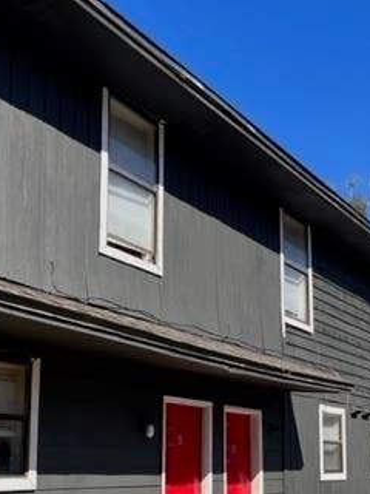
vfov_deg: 36.4
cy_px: 333
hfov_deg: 27.9
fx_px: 741
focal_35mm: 52
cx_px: 131
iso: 50
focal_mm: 5.1
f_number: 1.6
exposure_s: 1/2268
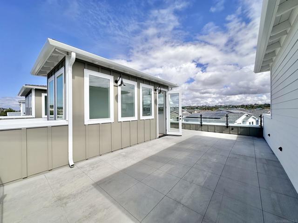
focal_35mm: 14
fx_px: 121
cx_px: 149
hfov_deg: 102.1
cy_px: 112
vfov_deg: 85.7
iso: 50
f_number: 2.2
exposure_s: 1/4000
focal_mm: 2.22
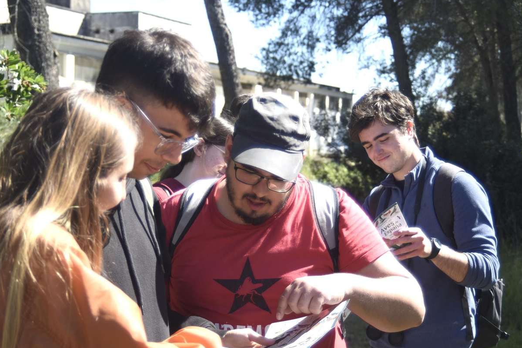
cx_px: 268
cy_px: 208
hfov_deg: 33.4
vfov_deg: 22.6
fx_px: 870
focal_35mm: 60
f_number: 4
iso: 100
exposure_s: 1/250
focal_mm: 45
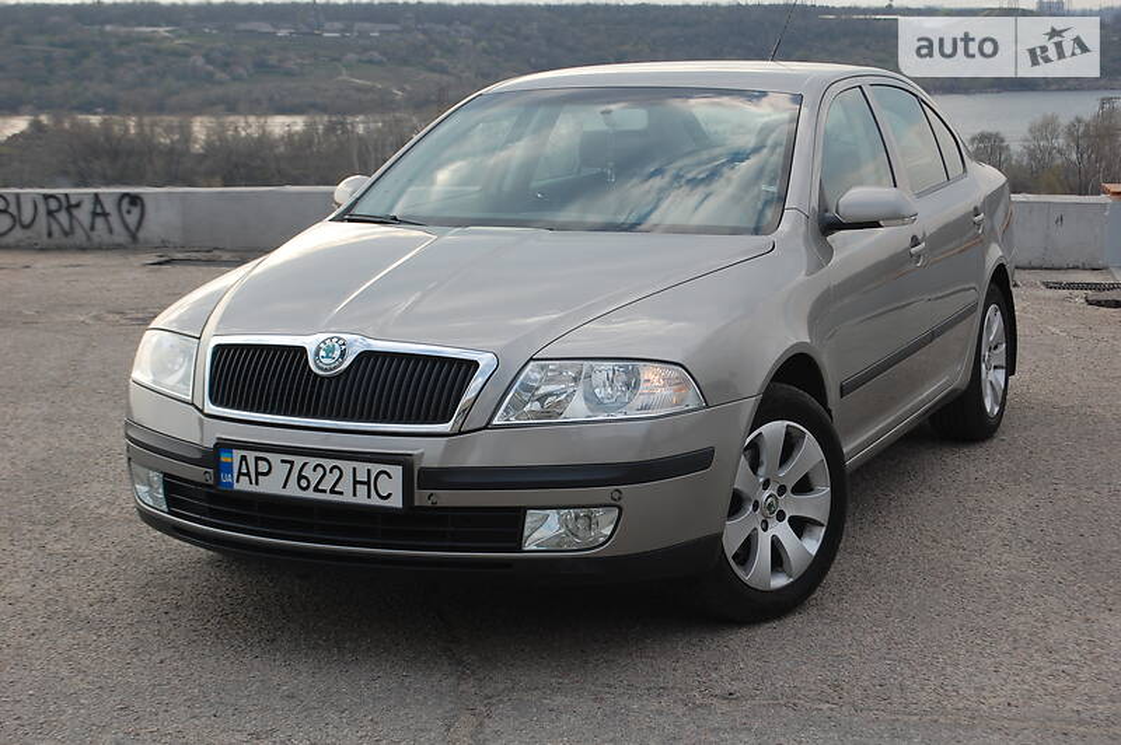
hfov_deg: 35.1
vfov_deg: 23.7
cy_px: 372
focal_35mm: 57
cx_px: 560
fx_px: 1773
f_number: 7.1
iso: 200
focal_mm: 38
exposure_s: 1/200
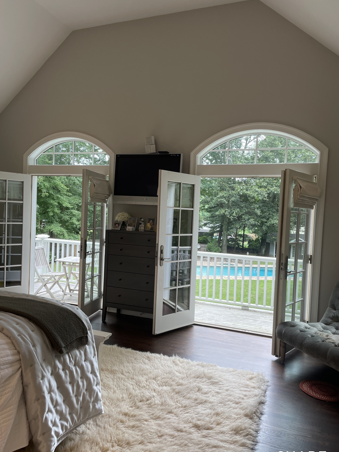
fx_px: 353
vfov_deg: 65.3
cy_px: 230
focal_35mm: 27
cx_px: 172
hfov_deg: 51.3
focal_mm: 4.2
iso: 40
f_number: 1.6
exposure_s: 1/120
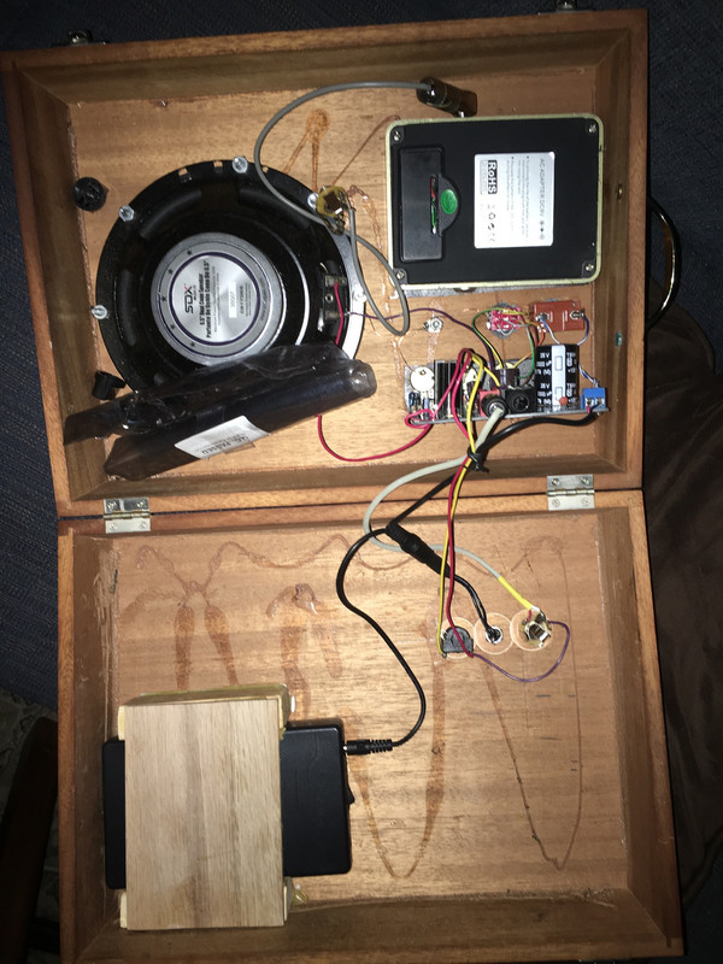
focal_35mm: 29
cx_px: 362
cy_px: 482
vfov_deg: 61.7
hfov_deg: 48.2
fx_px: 808
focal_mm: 4.15
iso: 40
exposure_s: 1/16
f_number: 2.2
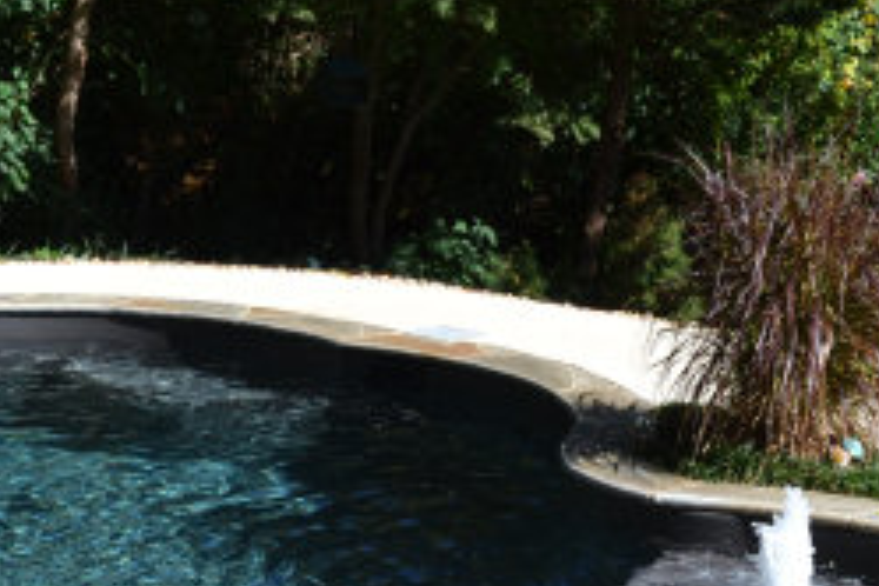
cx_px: 438
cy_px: 662
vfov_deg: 15.4
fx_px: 2100
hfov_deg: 23.6
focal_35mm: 86
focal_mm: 22
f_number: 7.1
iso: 100
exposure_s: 1/200
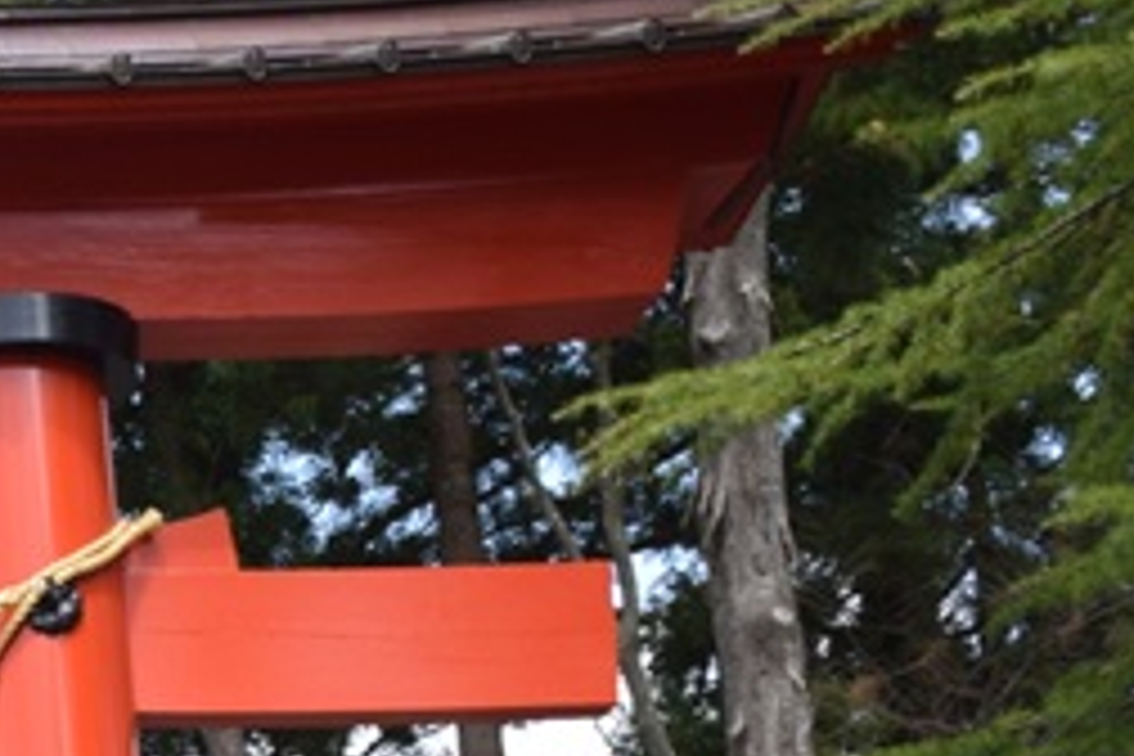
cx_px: -788
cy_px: 1174
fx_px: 4126
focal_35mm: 131
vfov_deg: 10.1
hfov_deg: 14.2
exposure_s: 1/250
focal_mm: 22
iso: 250
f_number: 8
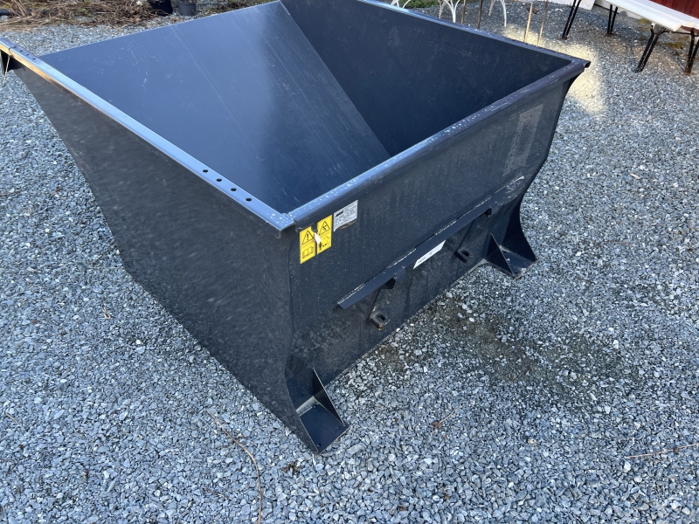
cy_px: 262
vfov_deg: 53.1
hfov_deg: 67.3
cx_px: 350
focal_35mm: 26
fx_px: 525
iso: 50
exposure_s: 1/199
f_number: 1.5
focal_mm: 5.7
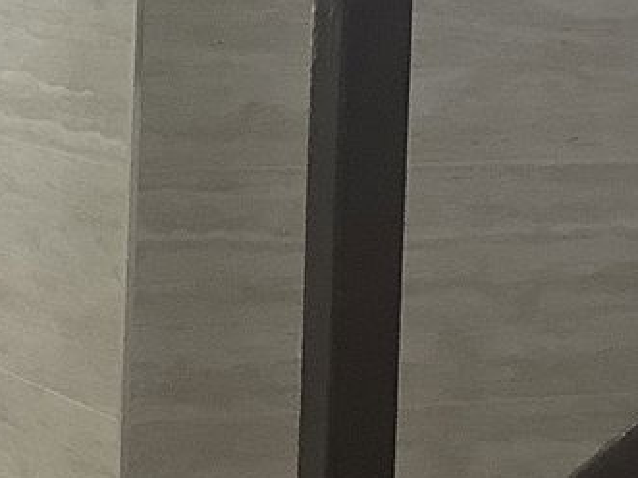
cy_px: 133
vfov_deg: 9.9
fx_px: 2764
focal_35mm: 150
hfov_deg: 12.8
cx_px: -177
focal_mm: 3.3
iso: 100
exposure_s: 1/50
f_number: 2.4
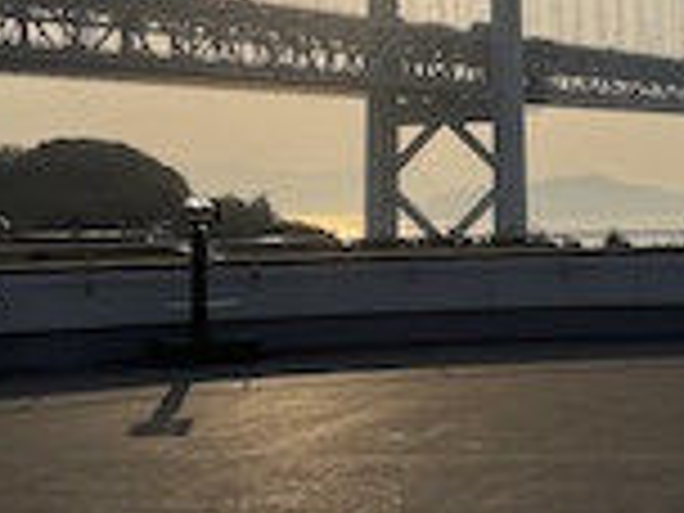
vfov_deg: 17.9
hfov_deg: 22.8
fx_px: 1620
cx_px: 698
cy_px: 122
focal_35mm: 82
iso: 32
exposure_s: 1/14925
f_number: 1.6
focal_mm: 4.2
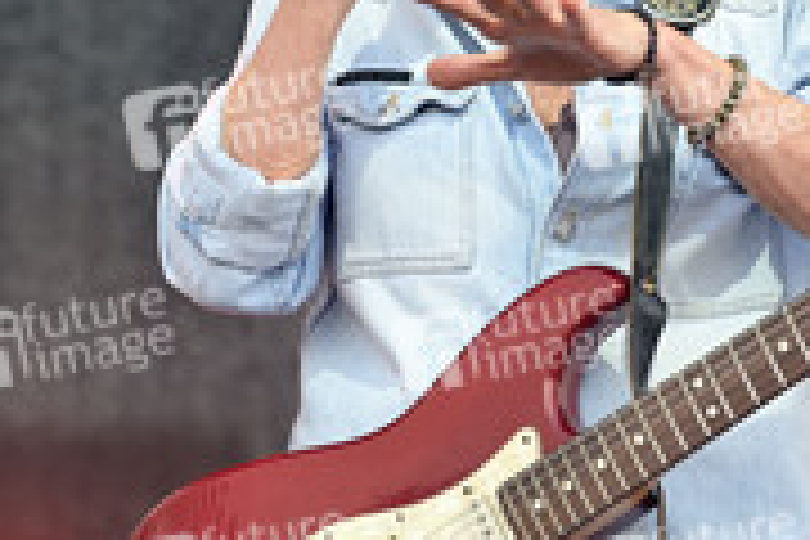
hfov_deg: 5.0
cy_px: 4
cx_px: 569
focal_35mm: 413
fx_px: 9292
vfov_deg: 3.3
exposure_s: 1/200
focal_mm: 165
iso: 320
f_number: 5
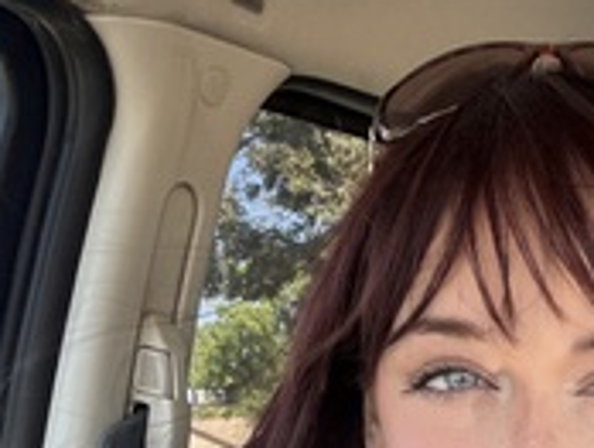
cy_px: 621
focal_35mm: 66
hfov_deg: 27.9
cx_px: 570
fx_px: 1134
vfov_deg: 20.0
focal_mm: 2.69
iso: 32
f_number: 1.9
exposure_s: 1/153
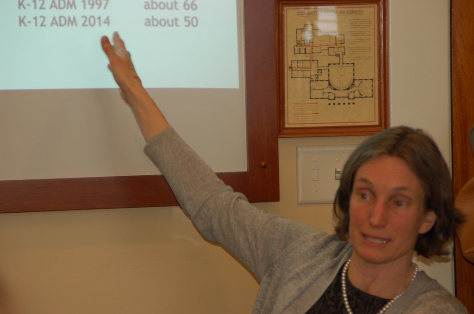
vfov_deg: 6.8
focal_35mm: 202
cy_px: 157
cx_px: 237
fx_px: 2662
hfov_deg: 10.2
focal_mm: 135
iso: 500
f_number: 6.3
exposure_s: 1/60
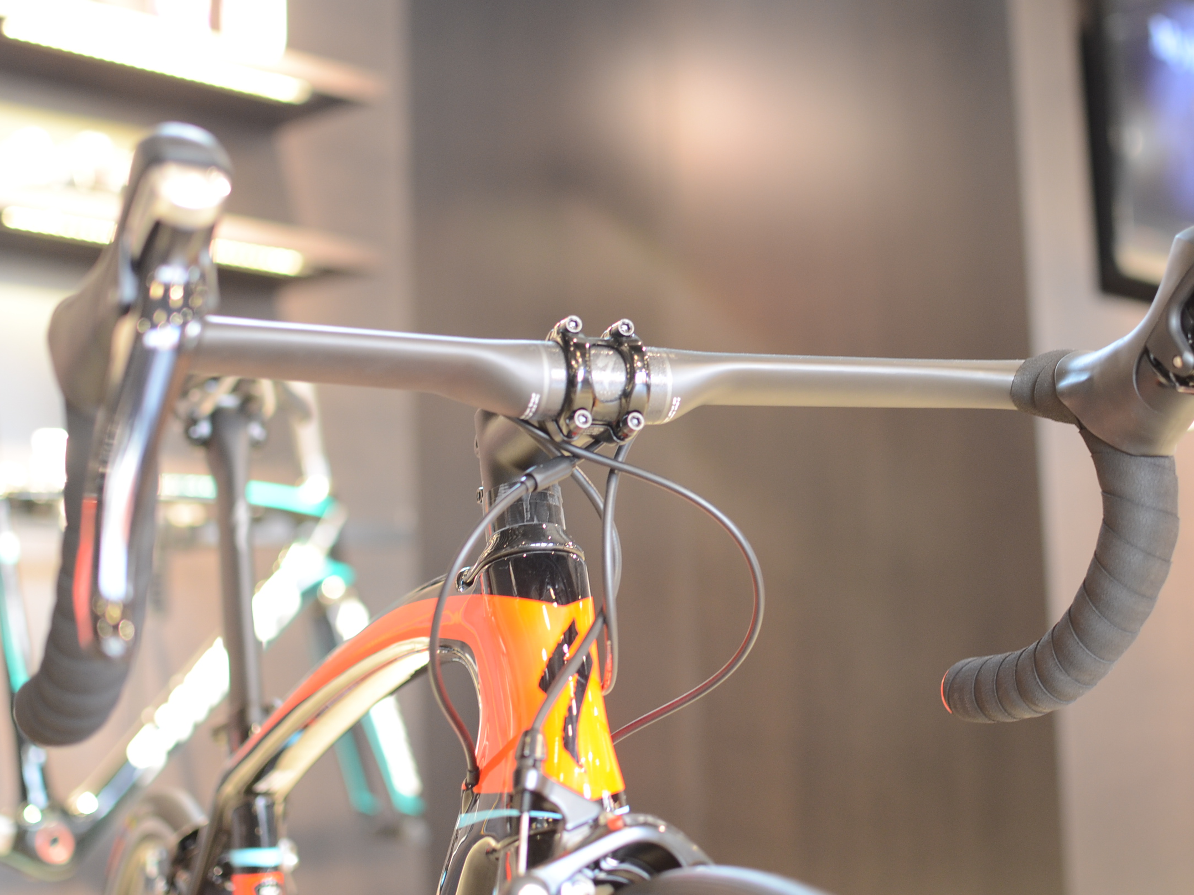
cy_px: 448
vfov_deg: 25.4
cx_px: 619
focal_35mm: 58
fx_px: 1985
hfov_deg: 33.5
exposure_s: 1/30
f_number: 2.5
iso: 640
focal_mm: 35
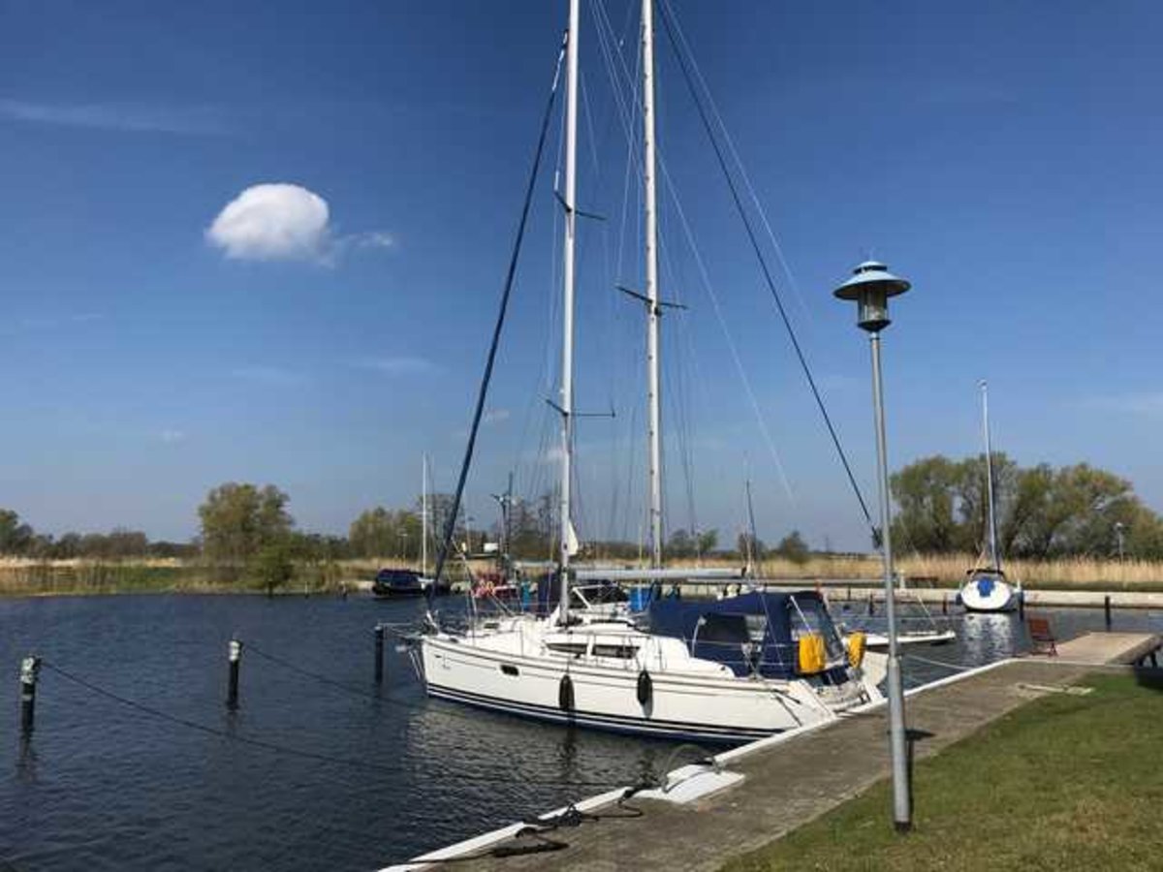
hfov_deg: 63.4
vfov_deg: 49.7
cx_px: 582
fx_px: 941
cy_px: 436
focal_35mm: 28
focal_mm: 3.99
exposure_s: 1/4808
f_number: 1.8
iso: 25
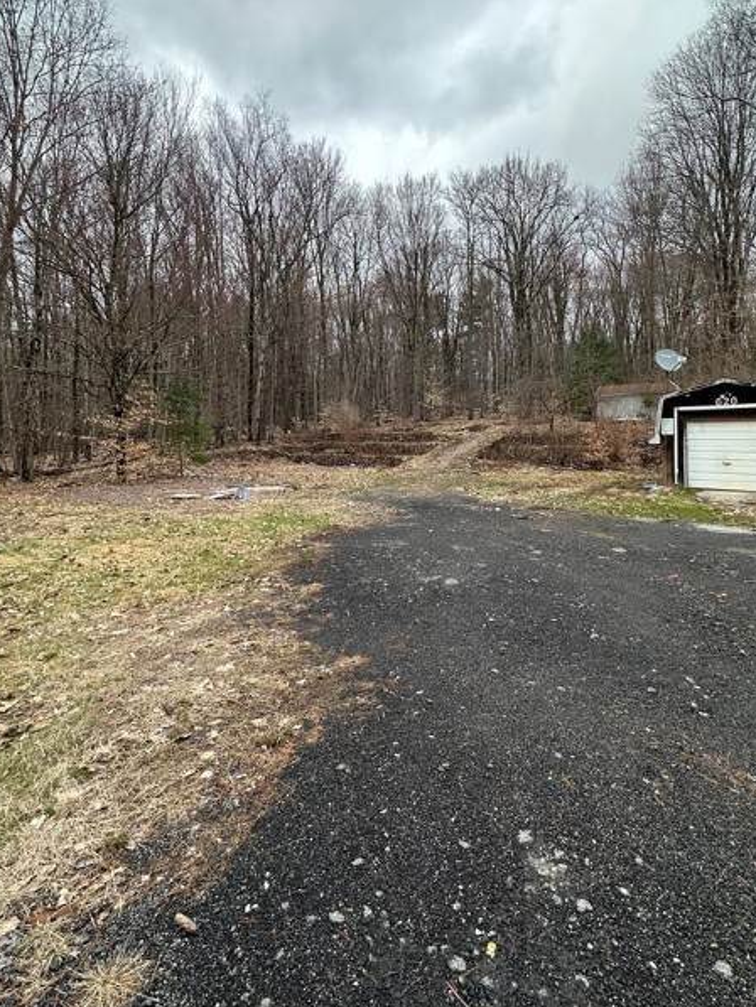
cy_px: 428
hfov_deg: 71.6
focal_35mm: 18
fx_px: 524
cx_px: 385
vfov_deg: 87.1
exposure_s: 1/633
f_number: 2.2
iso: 40
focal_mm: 2.22
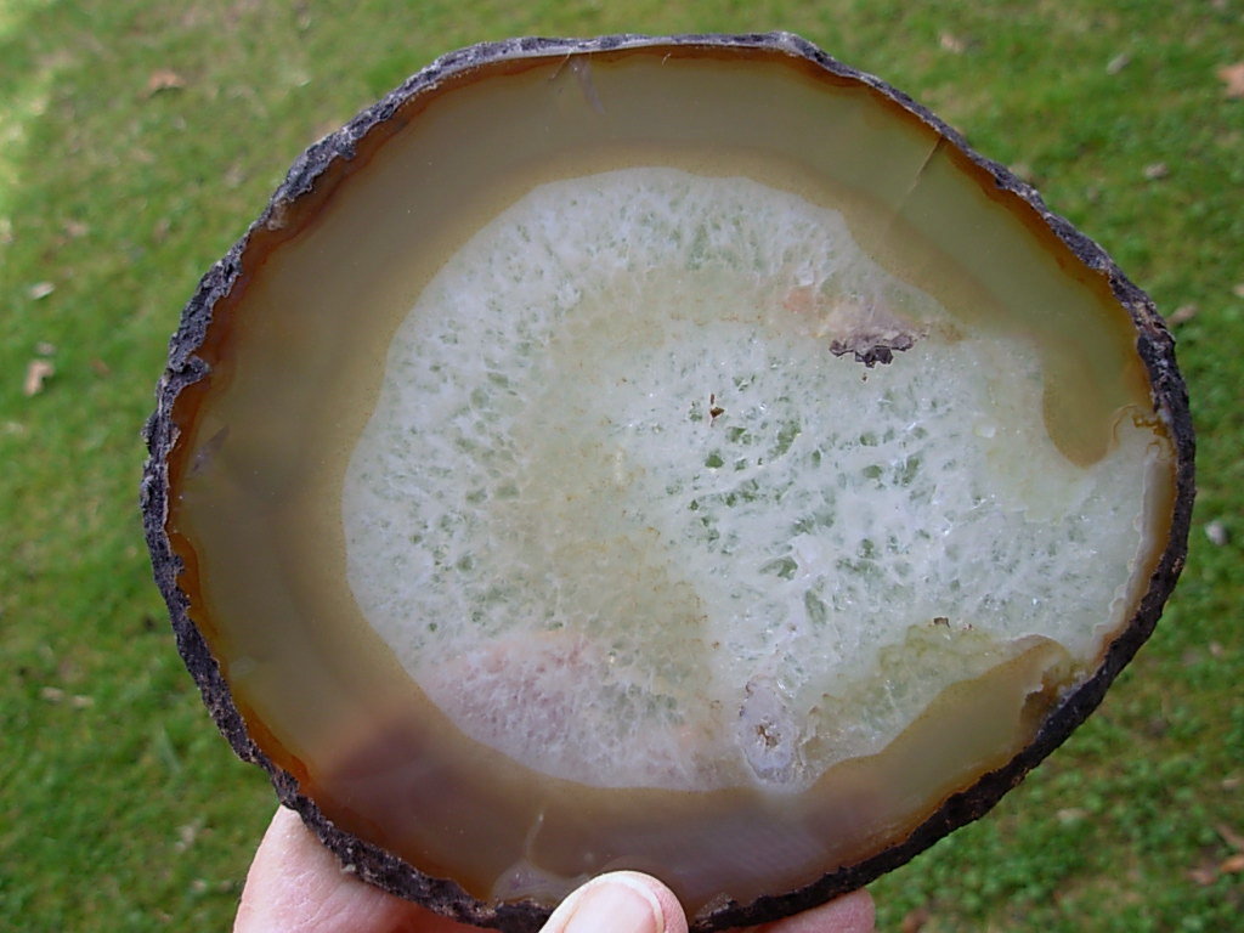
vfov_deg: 37.7
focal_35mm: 38
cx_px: 622
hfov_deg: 49.0
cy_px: 466
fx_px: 1366
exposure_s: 1/209
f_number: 2.9
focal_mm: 6.3
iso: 50
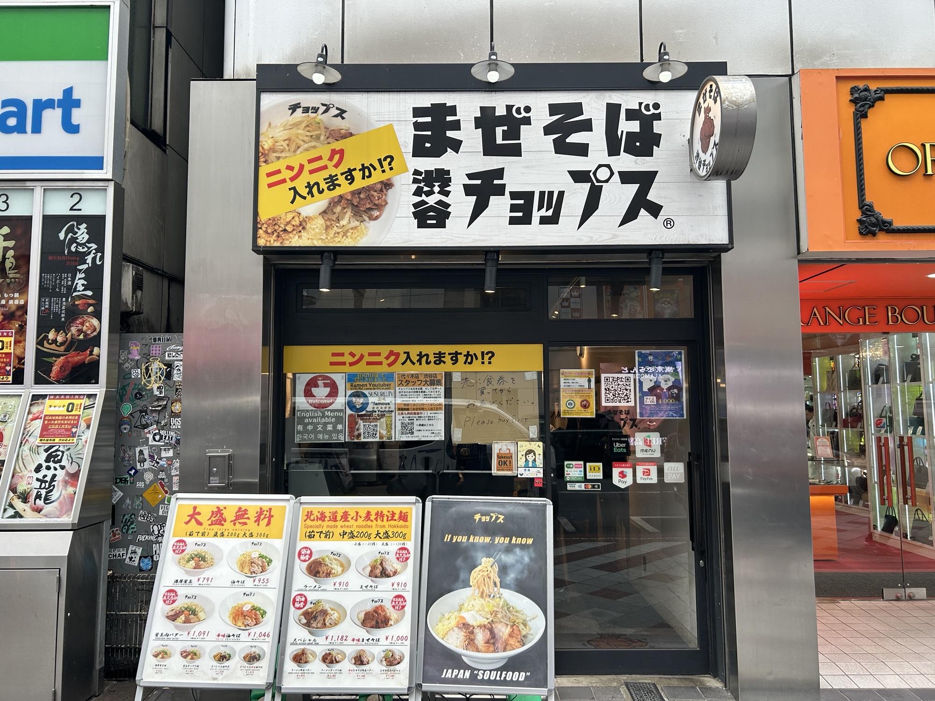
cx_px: 468
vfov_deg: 53.1
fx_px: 702
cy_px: 350
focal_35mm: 26
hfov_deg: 67.3
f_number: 1.5
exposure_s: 1/303
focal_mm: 5.7
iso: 50
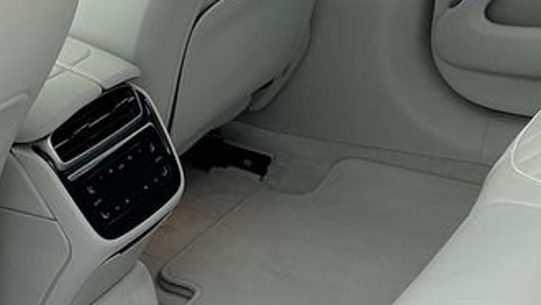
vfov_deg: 12.4
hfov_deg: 21.7
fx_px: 1407
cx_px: 205
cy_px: 149
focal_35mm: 98
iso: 25
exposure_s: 1/247
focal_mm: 3
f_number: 1.8
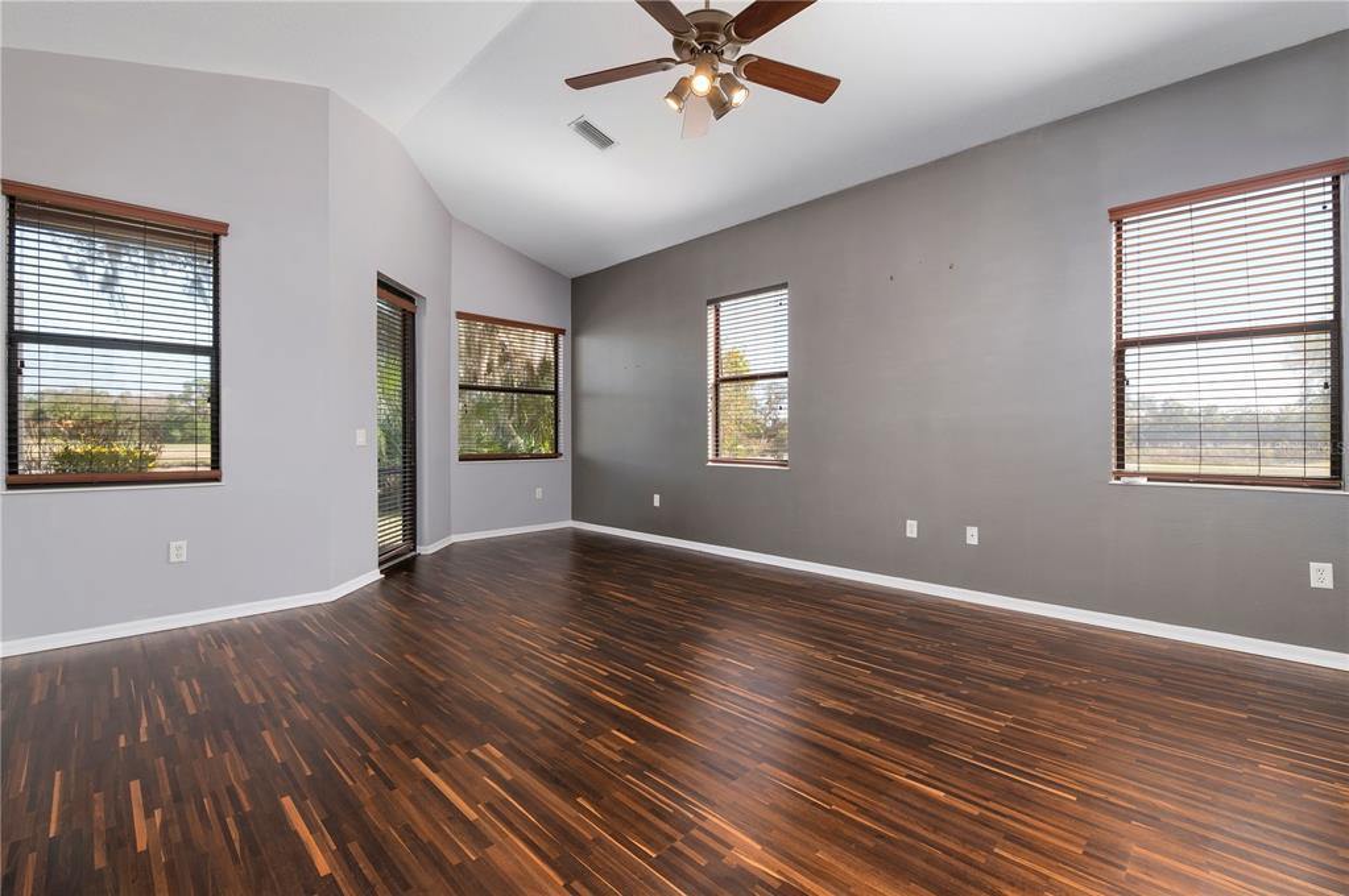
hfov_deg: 100.4
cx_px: 674
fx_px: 562
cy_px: 448
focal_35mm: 15
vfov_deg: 77.2
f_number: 8
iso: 400
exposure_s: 1/13
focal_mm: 15
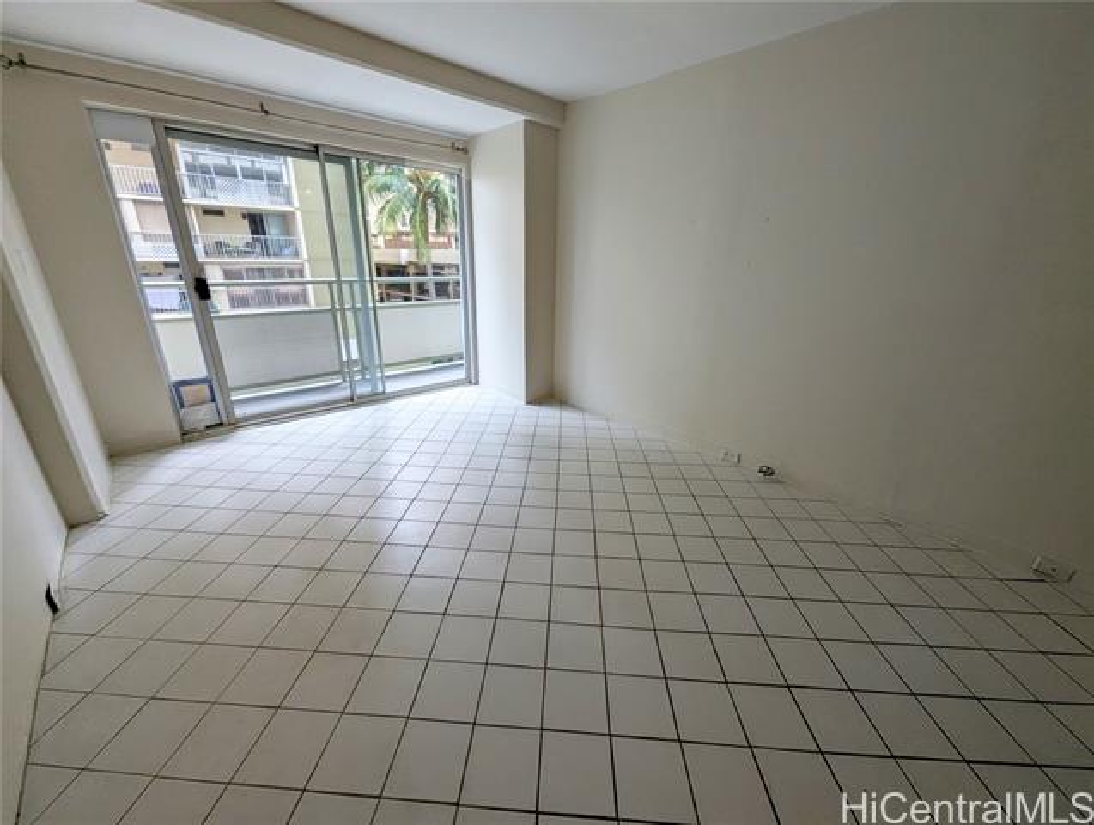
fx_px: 412
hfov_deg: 106.1
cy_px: 412
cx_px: 547
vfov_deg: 90.1
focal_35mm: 13
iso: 39
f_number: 2.2
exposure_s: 1/194
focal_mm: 1.95
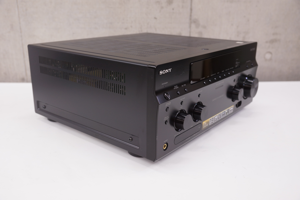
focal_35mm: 36
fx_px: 300
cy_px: 100
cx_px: 150
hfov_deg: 53.2
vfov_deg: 36.8
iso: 200
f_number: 4
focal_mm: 24
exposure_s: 1/60
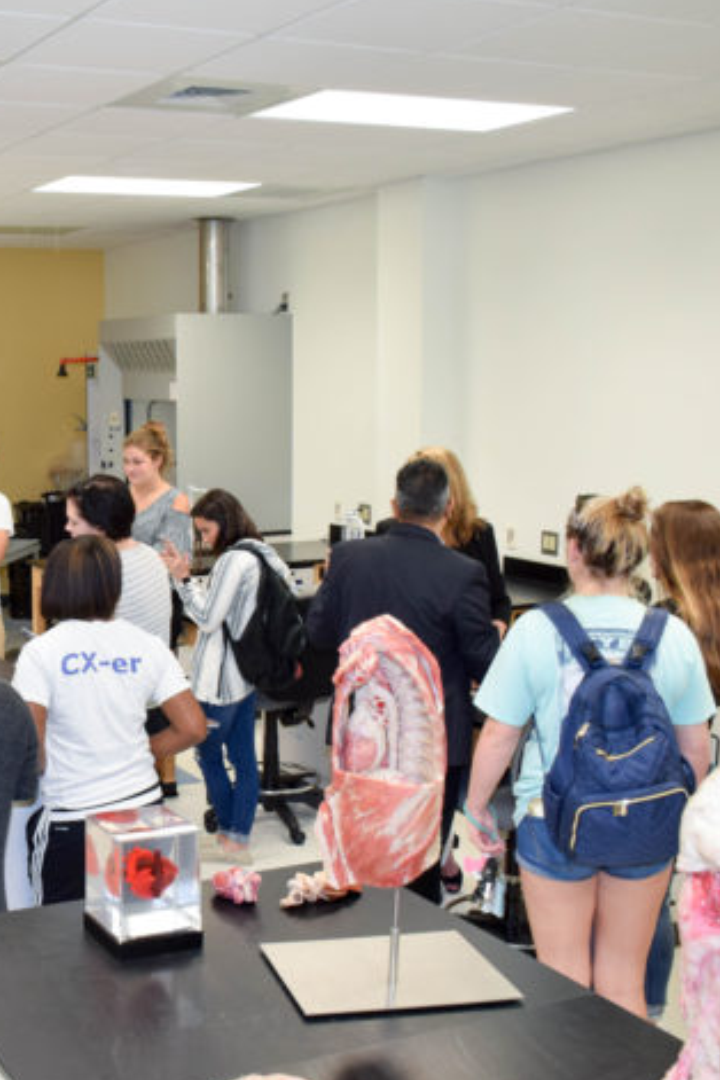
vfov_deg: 44.5
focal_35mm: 44
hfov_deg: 28.7
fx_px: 1320
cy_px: 541
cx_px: 5
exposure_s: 1/60
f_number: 5.6
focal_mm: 18
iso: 800
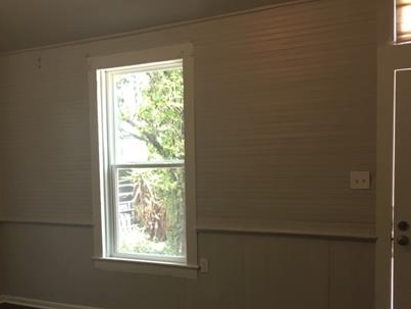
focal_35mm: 46
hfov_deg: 40.5
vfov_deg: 31.3
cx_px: 123
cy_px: 212
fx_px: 547
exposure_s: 1/30
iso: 64
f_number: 2.2
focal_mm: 4.15
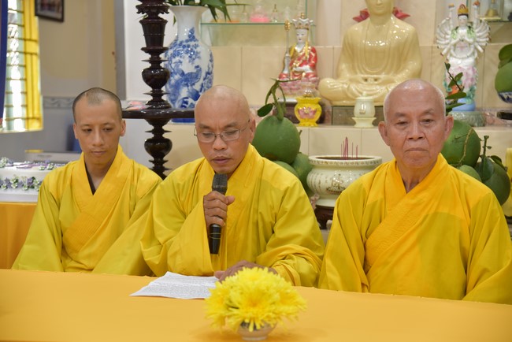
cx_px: 256
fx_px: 996
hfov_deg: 28.8
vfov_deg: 19.5
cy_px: 171
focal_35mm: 70
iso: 1250
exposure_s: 1/125
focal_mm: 70
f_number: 4
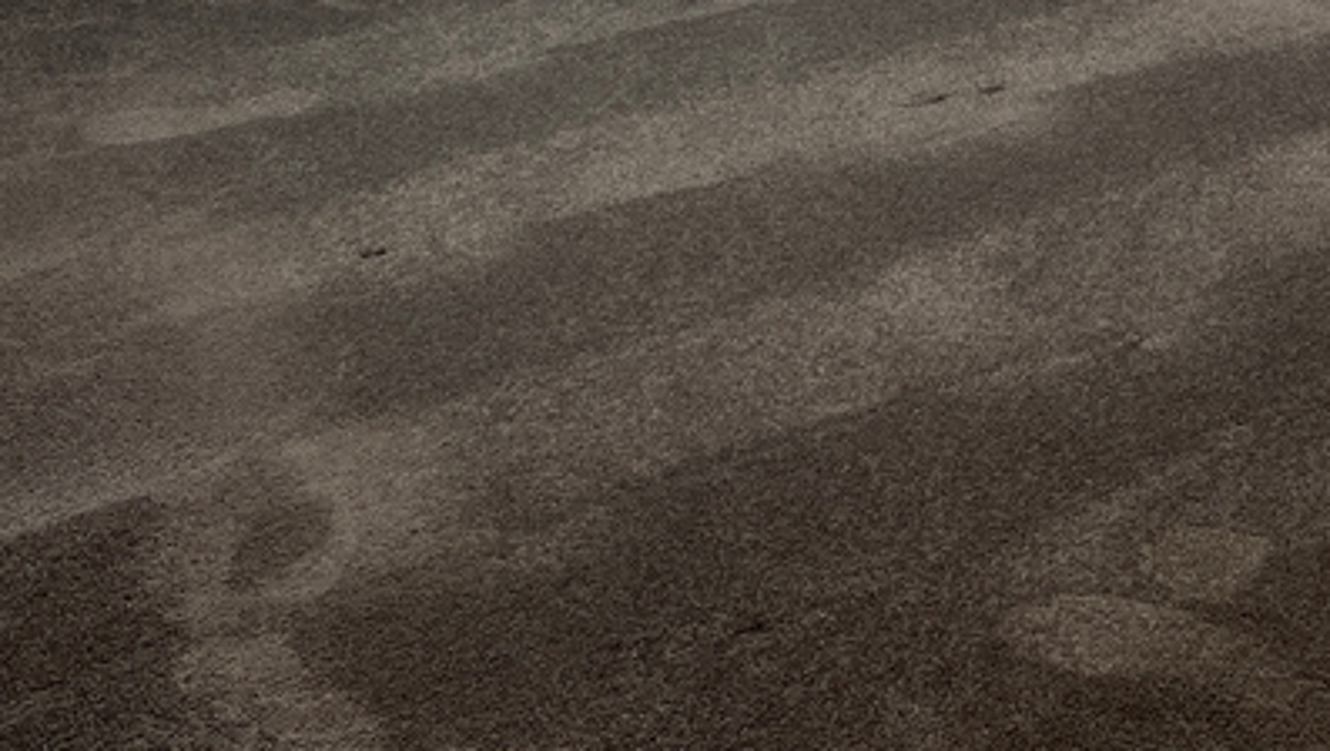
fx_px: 2576
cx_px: 1240
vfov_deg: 15.0
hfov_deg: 27.7
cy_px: -473
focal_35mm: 73
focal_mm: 5.7
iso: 50
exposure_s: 1/166
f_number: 1.5
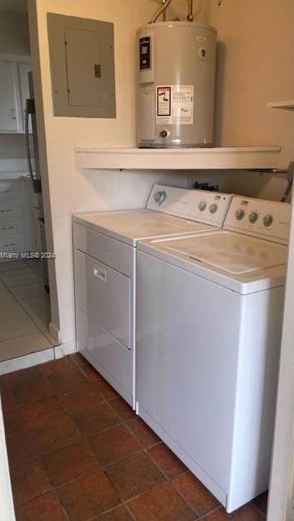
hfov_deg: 40.2
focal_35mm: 29
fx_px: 402
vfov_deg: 66.0
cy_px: 256
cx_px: 160
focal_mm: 4.2
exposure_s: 1/120
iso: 80
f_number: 1.6
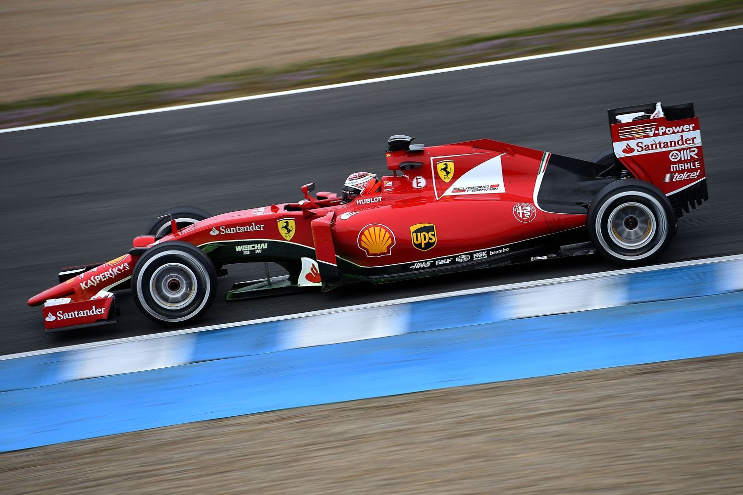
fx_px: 4127
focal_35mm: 200
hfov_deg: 10.3
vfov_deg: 6.9
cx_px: 372
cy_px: 248
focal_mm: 200
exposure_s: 1/200
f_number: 4.5
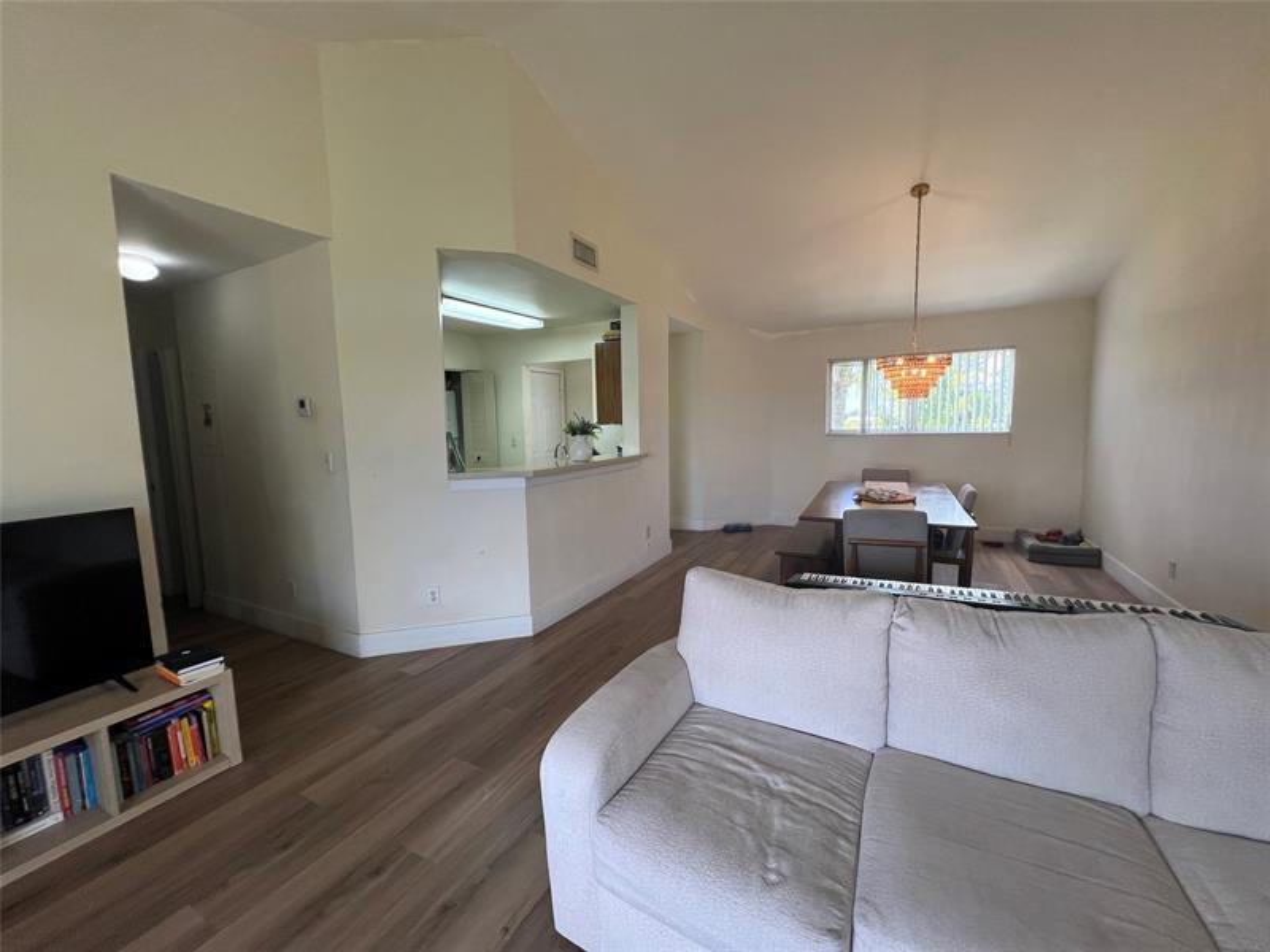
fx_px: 477
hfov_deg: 106.2
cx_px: 635
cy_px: 476
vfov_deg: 89.9
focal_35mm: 13
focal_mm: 1.57
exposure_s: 1/120
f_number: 1.8
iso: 125
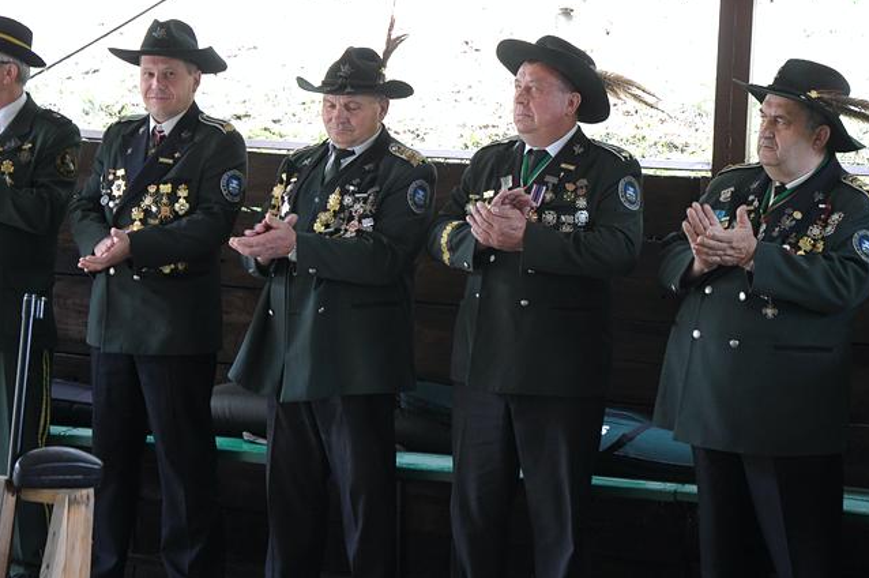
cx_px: 505
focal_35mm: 88
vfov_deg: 15.5
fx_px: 2122
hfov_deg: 23.1
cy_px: 291
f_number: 4.2
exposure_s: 1/60
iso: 800
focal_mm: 44
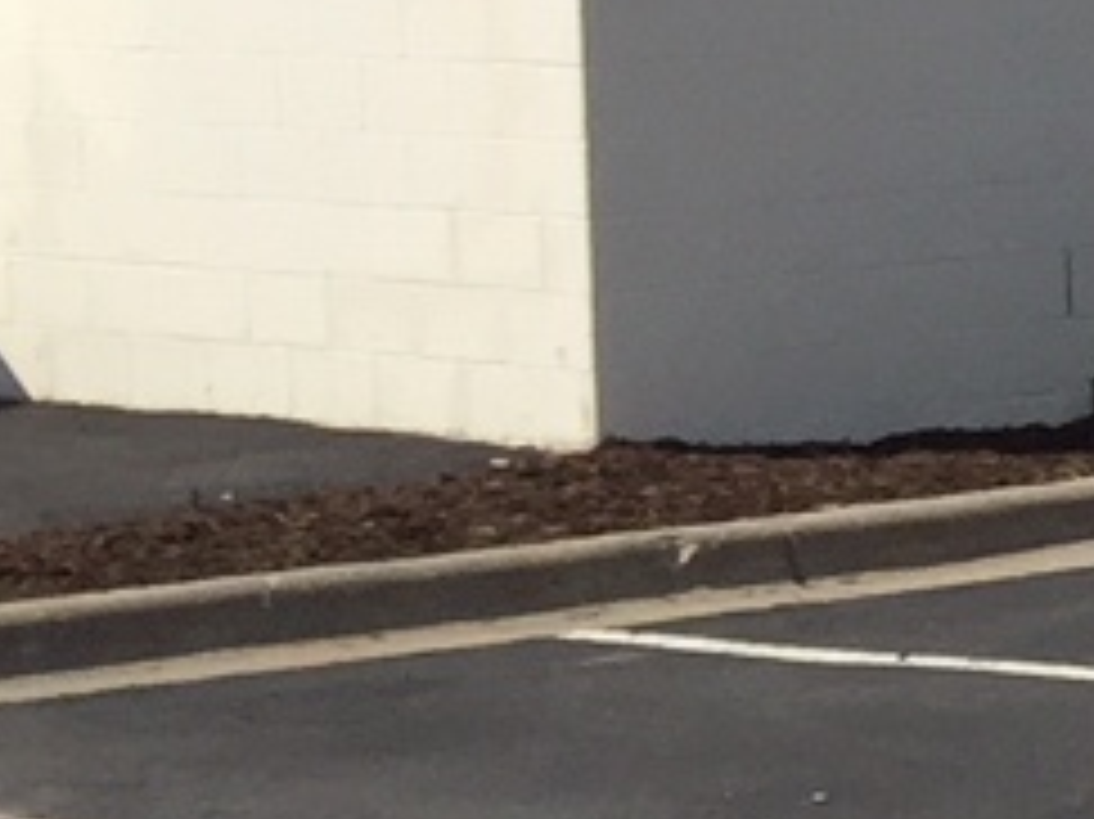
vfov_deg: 7.6
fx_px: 6160
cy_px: -68
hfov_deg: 8.1
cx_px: 3638
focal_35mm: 195
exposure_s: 1/2825
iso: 32
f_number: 2.2
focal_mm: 4.15
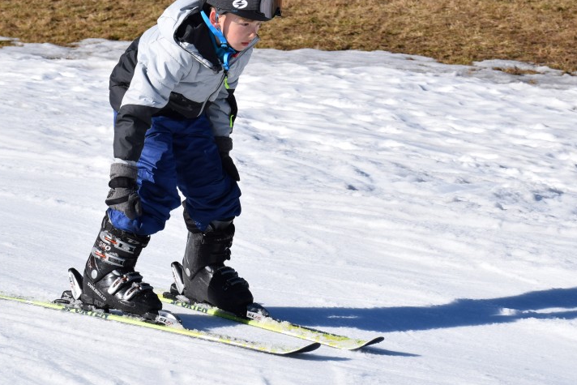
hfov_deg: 13.6
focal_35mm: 151
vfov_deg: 9.1
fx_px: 2421
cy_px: 158
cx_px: 261
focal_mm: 70
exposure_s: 1/500
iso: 200
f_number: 11
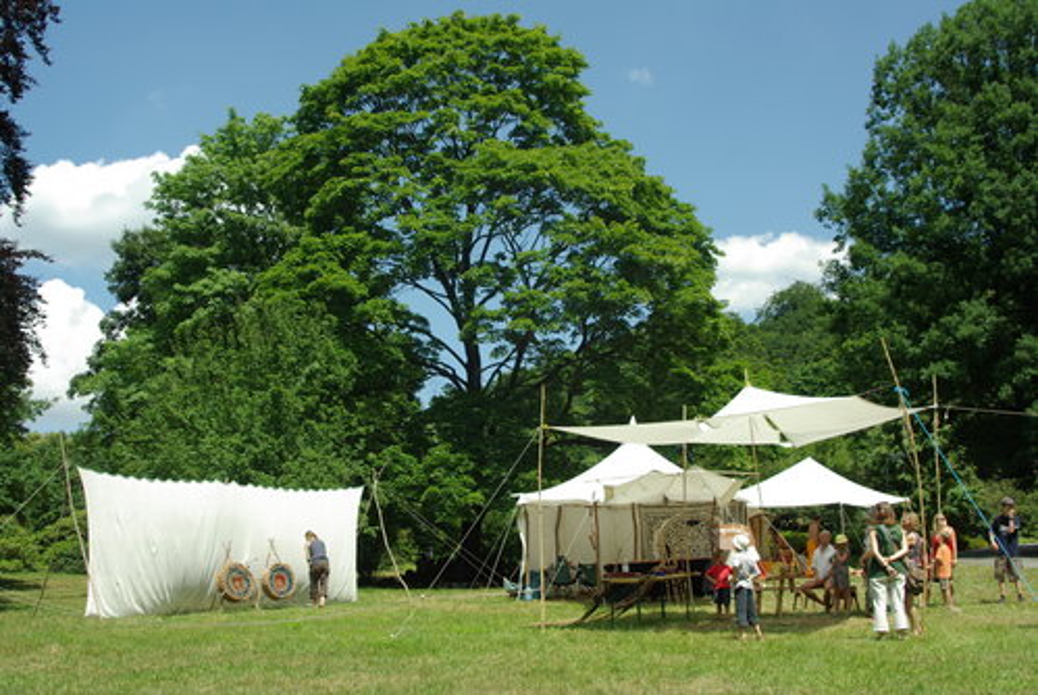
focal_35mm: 44
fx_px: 1256
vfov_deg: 30.9
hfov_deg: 44.9
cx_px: 519
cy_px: 348
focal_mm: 29
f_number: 6.7
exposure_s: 1/180
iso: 100
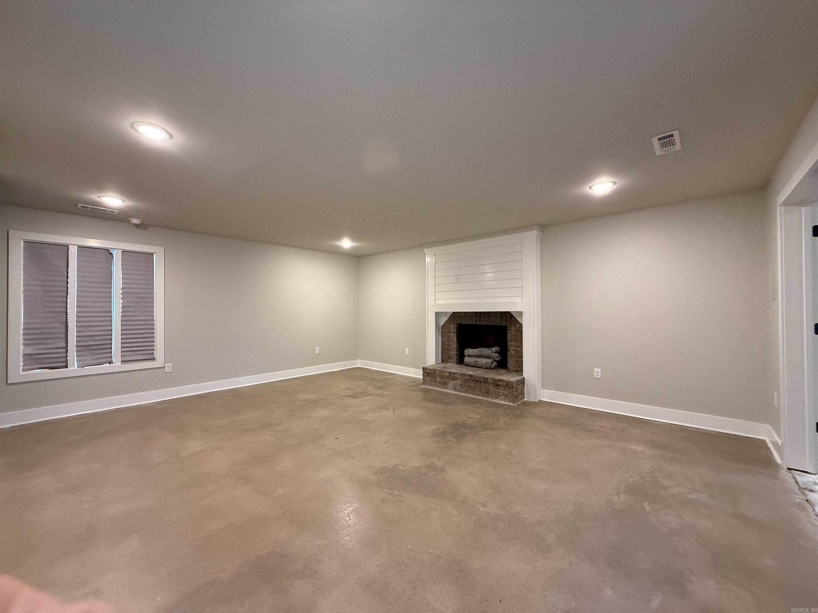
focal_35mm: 14
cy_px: 306
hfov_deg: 102.1
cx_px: 409
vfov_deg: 85.7
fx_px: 331
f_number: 2.2
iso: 320
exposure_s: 1/60
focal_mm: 2.22
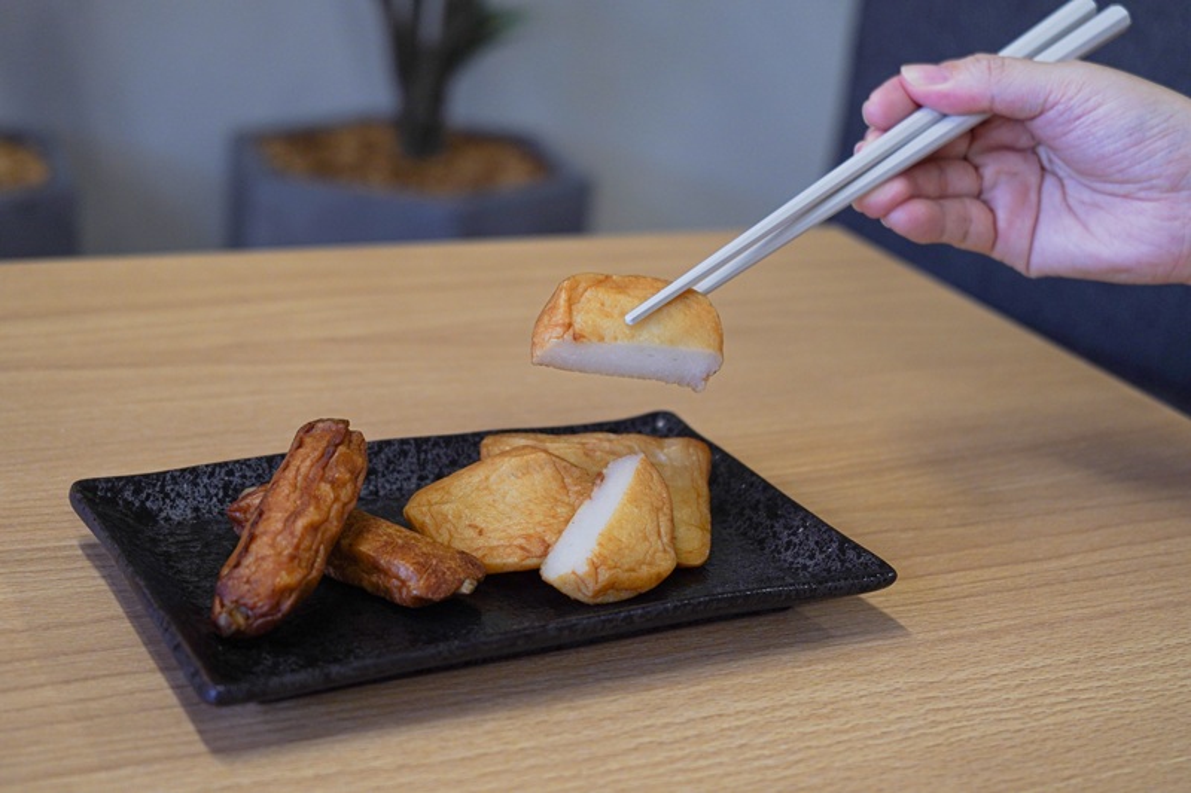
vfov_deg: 22.6
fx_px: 1984
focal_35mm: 60
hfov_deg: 33.4
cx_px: 596
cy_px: 396
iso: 800
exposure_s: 1/160
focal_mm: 60
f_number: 5.6
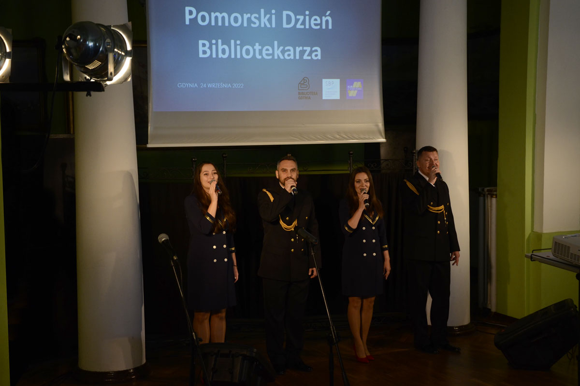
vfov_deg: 25.8
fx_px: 846
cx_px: 290
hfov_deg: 37.9
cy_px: 193
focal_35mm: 52
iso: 800
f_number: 5.6
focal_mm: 35
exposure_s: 1/60
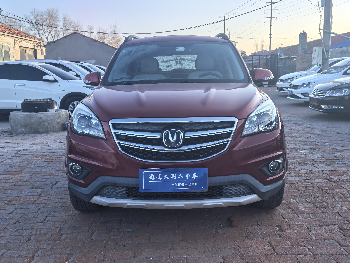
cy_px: 132
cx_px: 175
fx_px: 364
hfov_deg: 51.4
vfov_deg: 39.7
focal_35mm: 36
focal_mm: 5.35
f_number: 1.8
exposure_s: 1/717
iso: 50
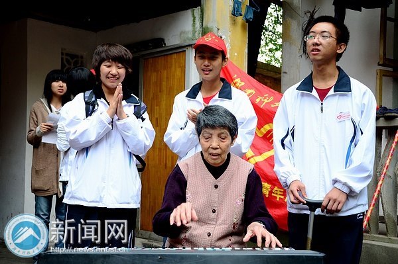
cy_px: 132
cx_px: 199
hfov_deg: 43.6
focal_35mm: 45
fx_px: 497
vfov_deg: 29.8
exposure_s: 1/60
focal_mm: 30
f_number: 4.2
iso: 400
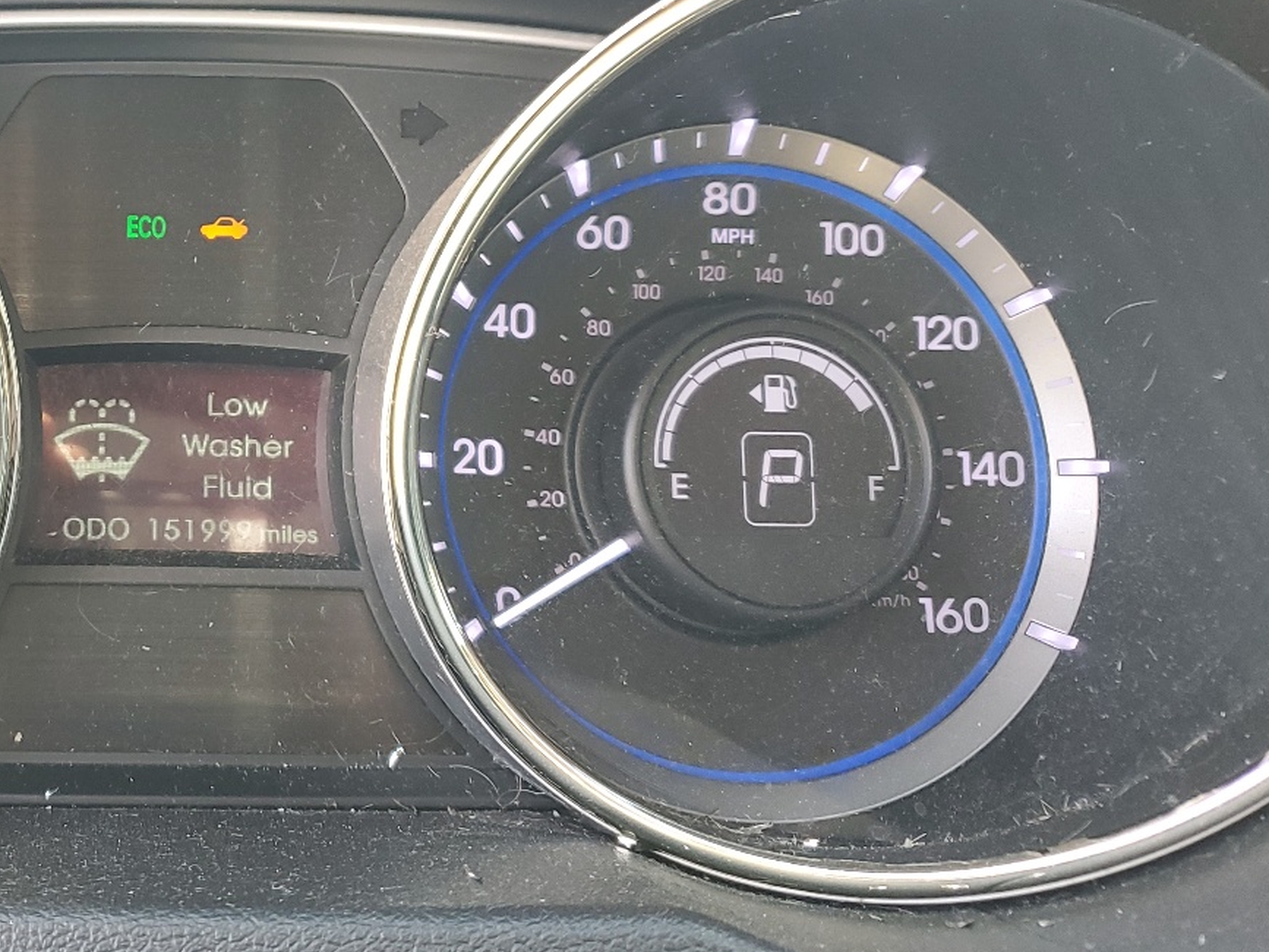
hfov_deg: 37.1
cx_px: 127
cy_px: 256
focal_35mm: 48
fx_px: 1759
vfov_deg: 29.8
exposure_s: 1/60.2
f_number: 1.5
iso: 58
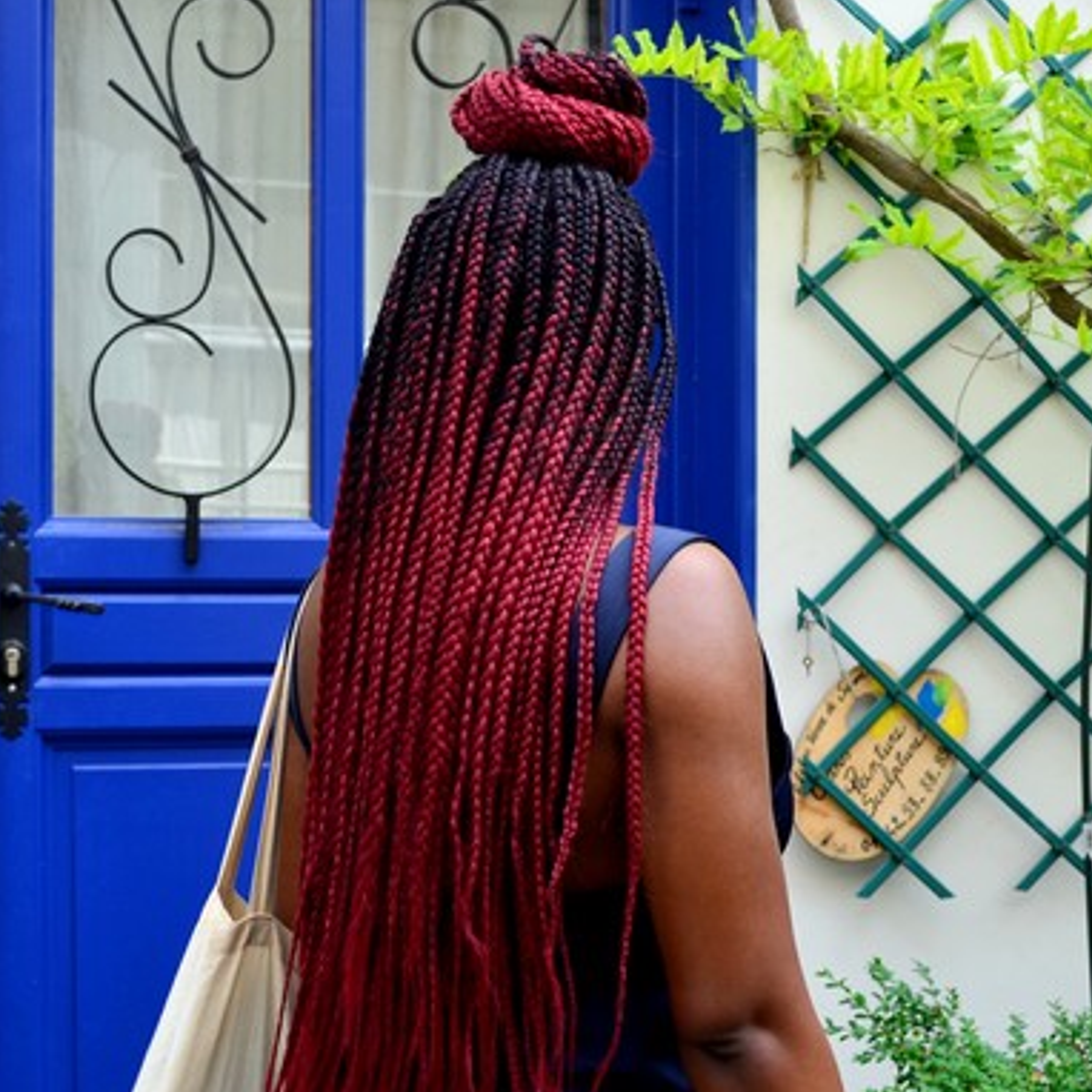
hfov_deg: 26.9
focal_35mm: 64
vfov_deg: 26.8
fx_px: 2284
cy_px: 686
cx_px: 517
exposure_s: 1/400
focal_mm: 24
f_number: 4
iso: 250
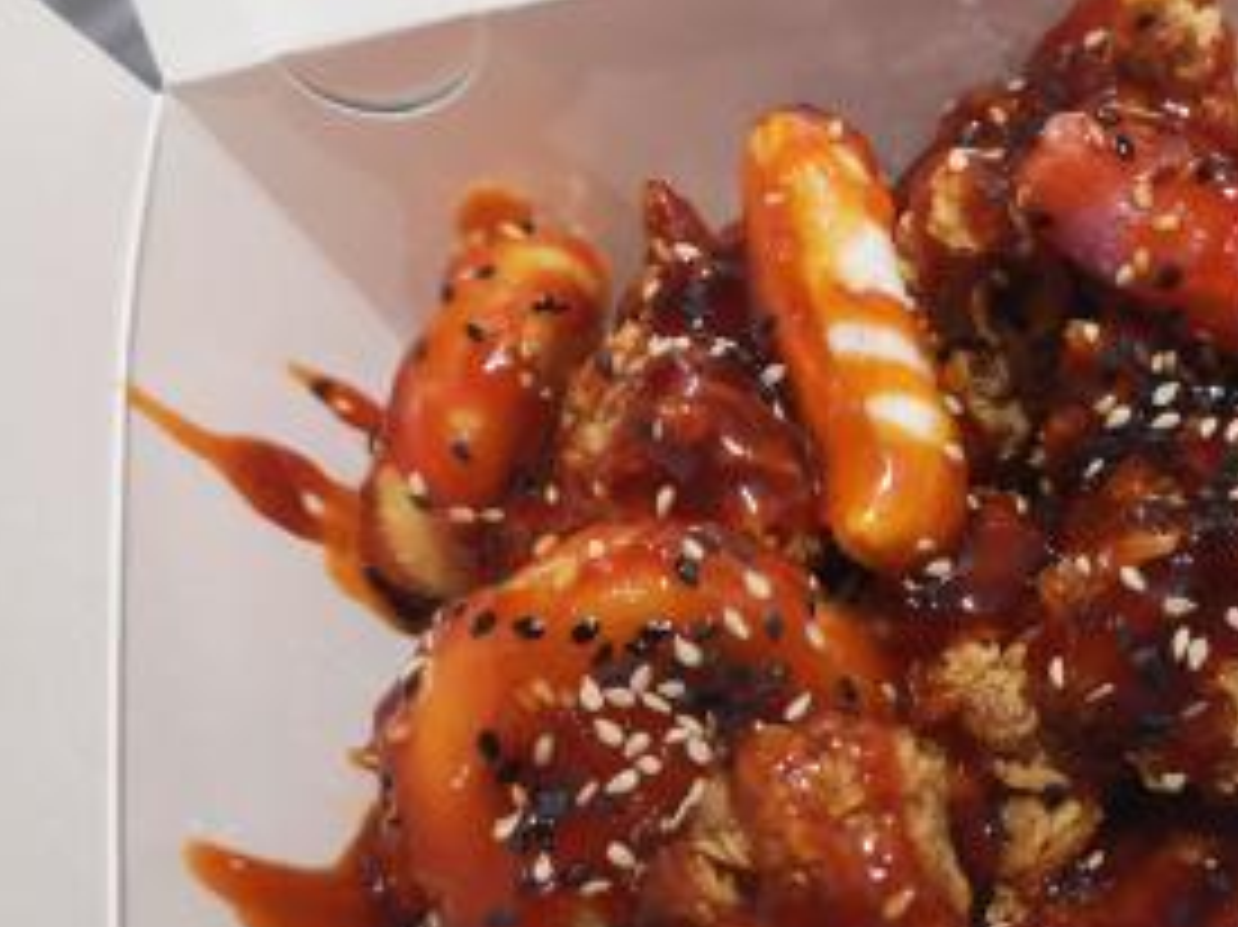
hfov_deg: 41.3
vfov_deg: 32.9
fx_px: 1573
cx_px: 972
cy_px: 459
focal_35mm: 44
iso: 400
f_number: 1.8
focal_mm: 3.95
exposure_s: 1/50
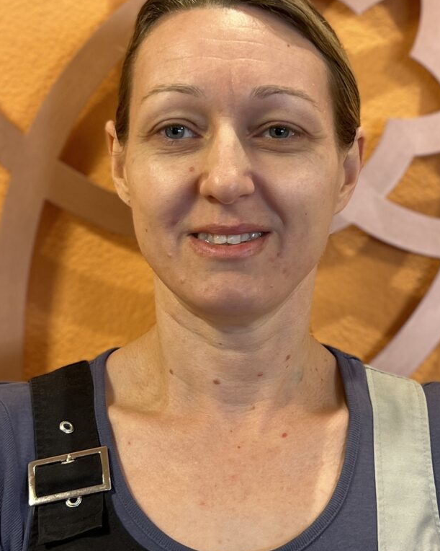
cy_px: 211
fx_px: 554
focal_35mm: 34
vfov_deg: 52.4
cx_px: 251
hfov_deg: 43.2
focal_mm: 5.7
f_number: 1.5
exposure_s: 1/50
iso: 80
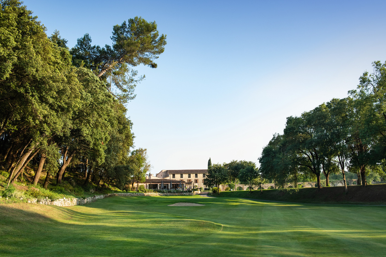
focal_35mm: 35
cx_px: 198
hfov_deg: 54.4
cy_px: 128
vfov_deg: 37.8
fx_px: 375
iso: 320
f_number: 9
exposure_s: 1/250
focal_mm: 34
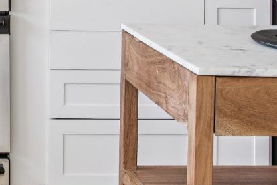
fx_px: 885
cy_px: -80
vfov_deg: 11.5
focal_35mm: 115
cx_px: -80
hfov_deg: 16.8
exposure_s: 1/50
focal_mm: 32
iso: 400
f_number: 8
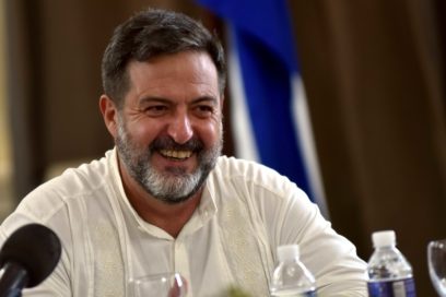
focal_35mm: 200
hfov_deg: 10.3
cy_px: 148
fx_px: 2478
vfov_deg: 6.9
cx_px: 223
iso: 1600
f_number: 2.8
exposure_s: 1/80
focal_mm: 200
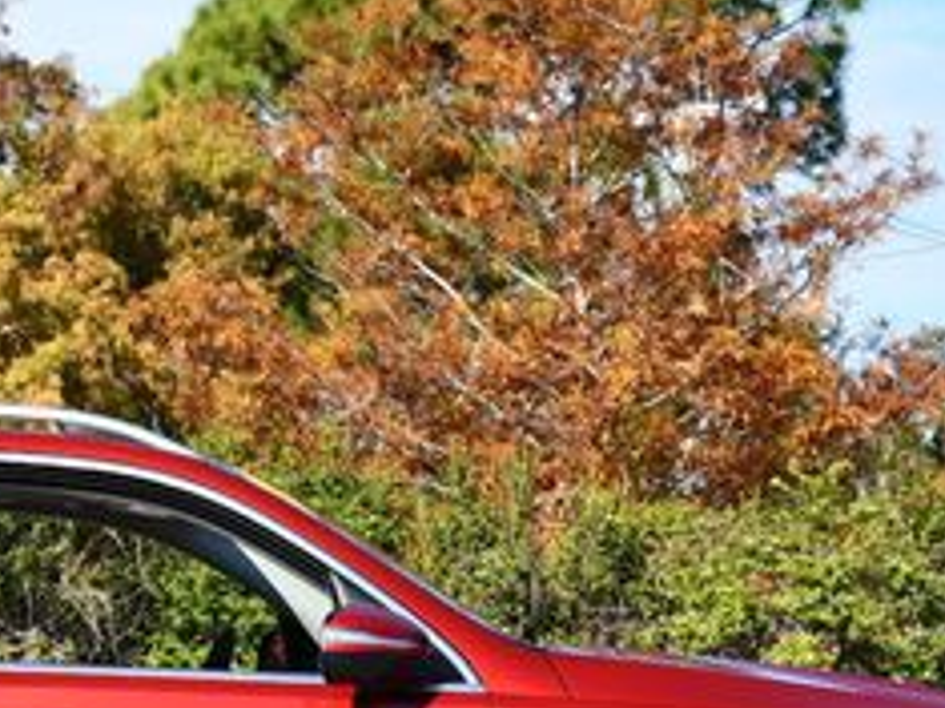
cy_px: 531
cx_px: 0
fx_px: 5157
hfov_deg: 10.4
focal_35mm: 189
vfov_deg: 7.8
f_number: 8
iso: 110
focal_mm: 36
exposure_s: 1/250
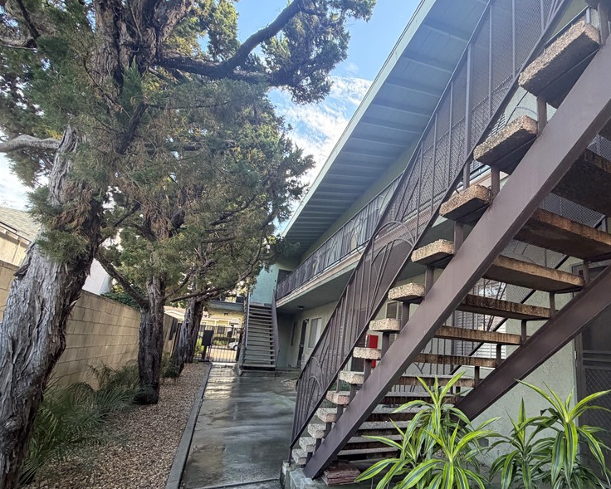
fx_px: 344
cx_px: 403
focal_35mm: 19
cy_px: 274
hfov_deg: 80.8
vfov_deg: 70.6
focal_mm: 2.22
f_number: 2.2
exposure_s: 1/121
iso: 200
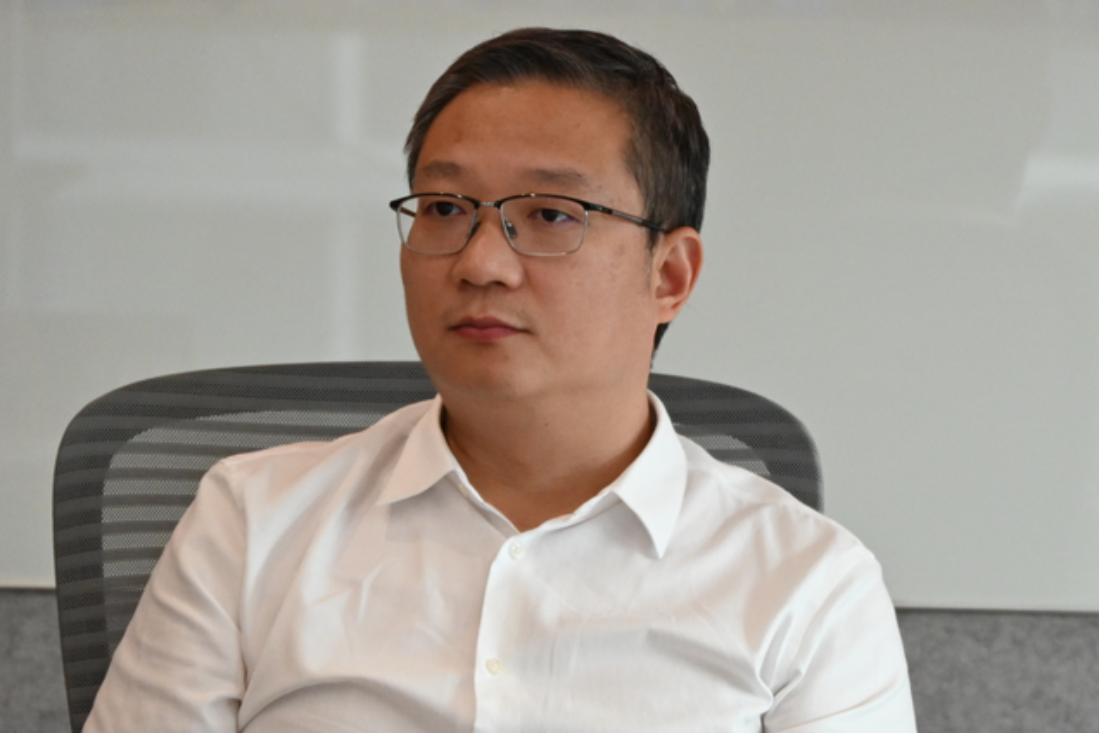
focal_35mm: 338
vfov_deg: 4.1
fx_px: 10318
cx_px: 700
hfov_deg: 6.1
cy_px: 440
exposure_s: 1/250
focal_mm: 140
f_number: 6.3
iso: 2200
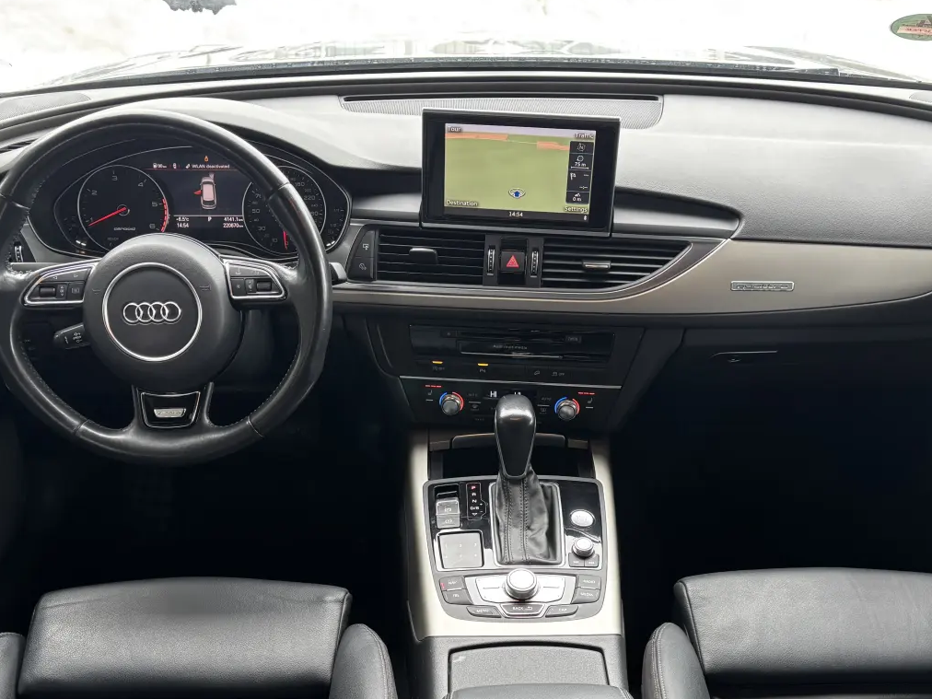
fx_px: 996
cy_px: 491
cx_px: 484
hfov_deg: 50.1
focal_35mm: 37
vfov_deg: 38.0
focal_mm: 5.96
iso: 125
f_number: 1.6
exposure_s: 1/120
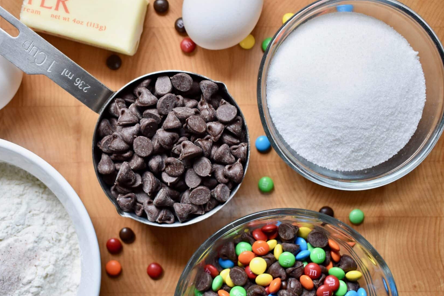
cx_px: 168
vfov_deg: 26.7
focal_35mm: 51
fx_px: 625
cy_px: 162
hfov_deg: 38.9
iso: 640
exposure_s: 1/160
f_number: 4
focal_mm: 27
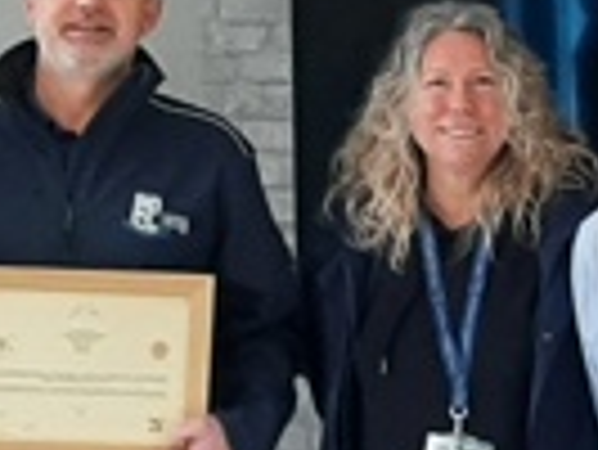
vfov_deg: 9.5
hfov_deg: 12.6
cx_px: 531
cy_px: 135
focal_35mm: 156
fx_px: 2697
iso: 200
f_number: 1.7
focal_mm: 3.93
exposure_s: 1/50
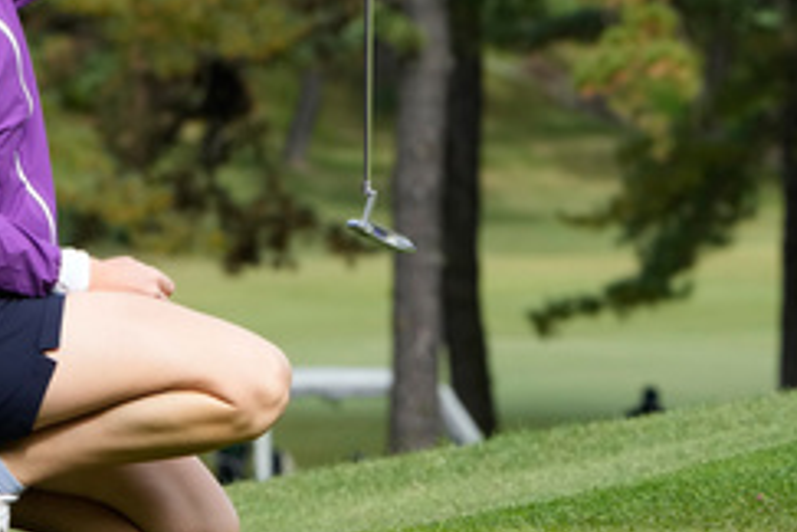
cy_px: 25
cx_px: 259
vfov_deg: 3.3
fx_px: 9320
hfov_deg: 4.9
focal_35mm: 421
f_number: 8
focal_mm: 200
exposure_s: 1/1000
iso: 1000
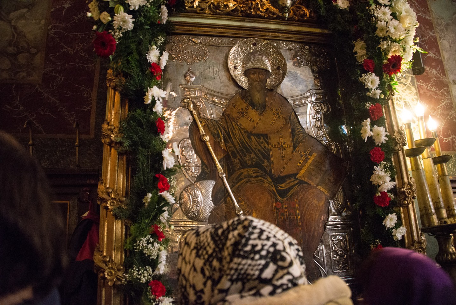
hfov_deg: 65.5
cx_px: 228
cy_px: 152
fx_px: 355
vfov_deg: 46.4
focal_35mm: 28
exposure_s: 1/40
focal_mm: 28
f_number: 3.5
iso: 4000
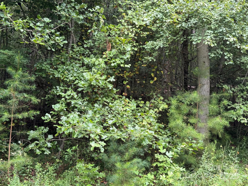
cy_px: 93
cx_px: 124
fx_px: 344
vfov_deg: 30.3
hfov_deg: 39.7
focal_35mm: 48
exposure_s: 1/237
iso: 125
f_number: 1.78
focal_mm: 6.76
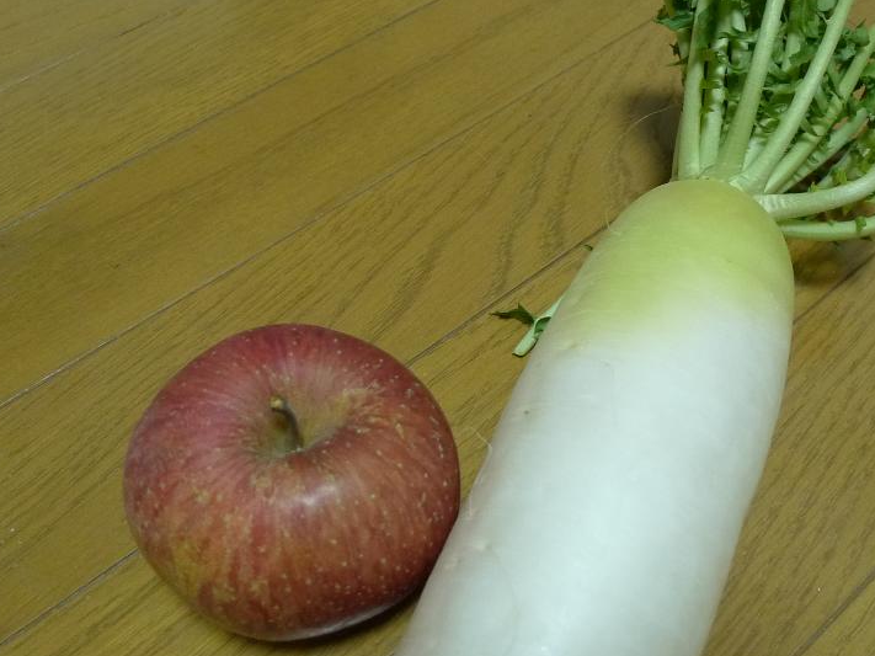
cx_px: 473
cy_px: 305
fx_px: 910
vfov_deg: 39.6
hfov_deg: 51.3
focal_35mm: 36
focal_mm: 5.1
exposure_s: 1/30
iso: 400
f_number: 2
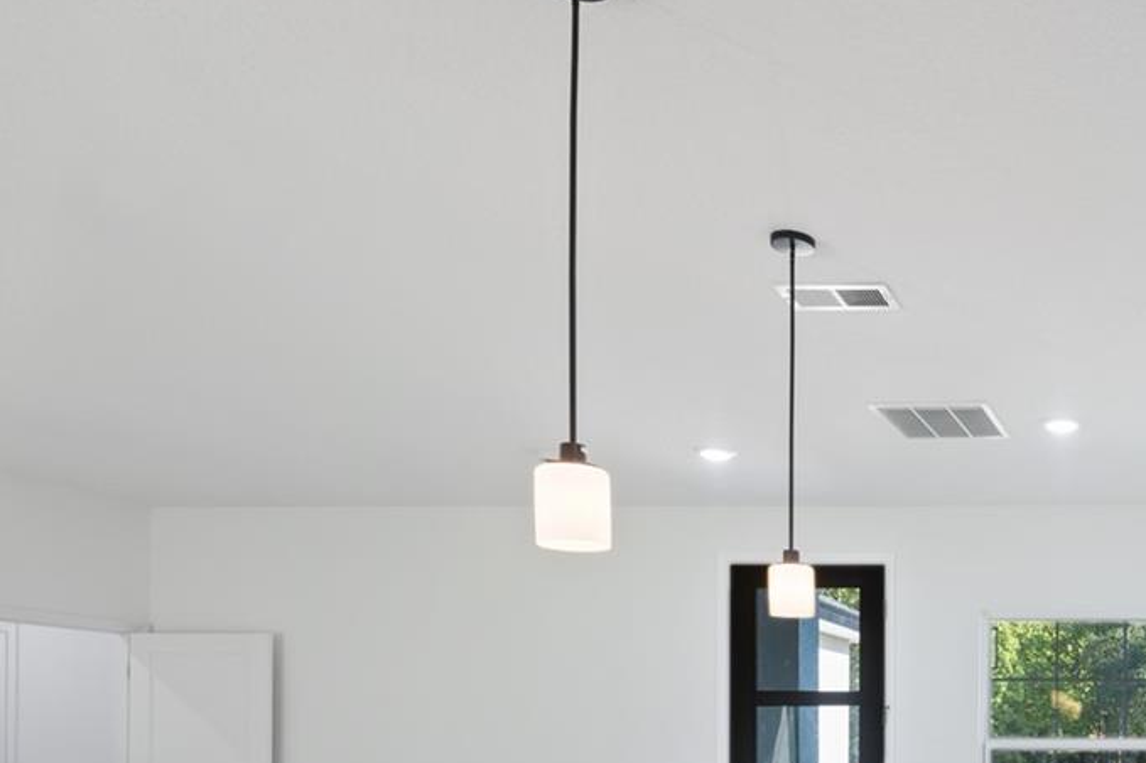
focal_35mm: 33
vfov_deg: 36.4
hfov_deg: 47.1
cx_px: 1160
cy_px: 743
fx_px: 1050
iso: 400
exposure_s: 1/8
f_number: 8
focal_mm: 14
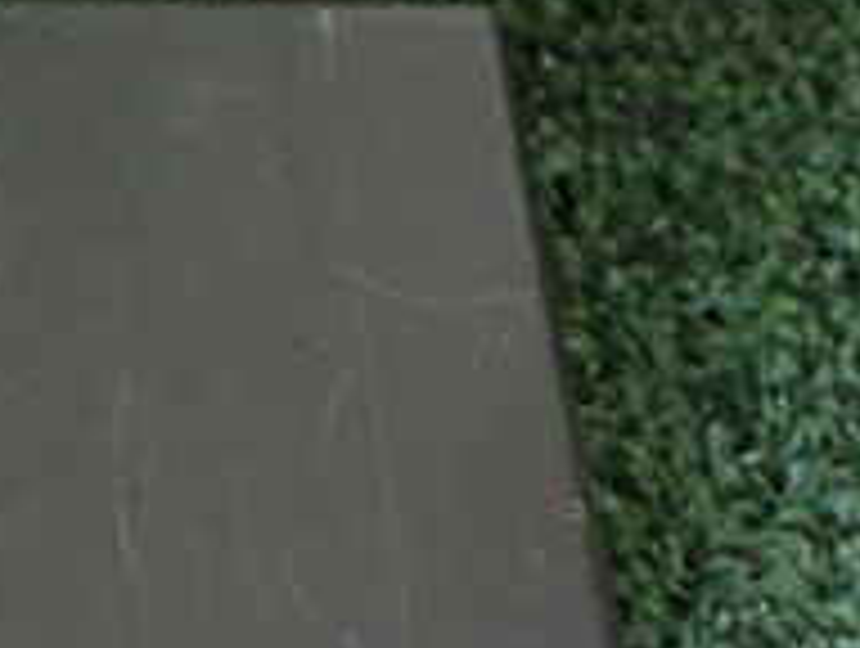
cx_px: -122
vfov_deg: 15.5
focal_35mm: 94
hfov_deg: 19.8
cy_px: 626
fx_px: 2340
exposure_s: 1/30
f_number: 2.3
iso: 800
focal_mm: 5.4
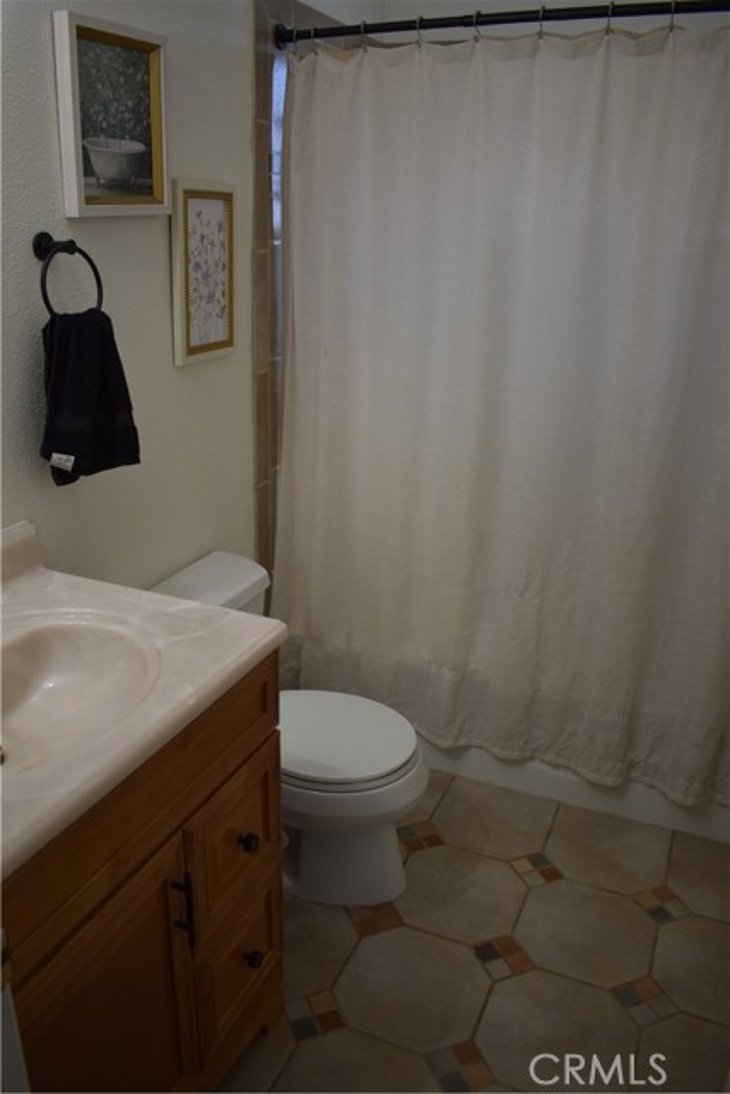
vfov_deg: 67.4
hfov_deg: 48.0
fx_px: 821
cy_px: 547
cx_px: 365
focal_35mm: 27
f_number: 3.5
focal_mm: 18
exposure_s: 1/125
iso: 320
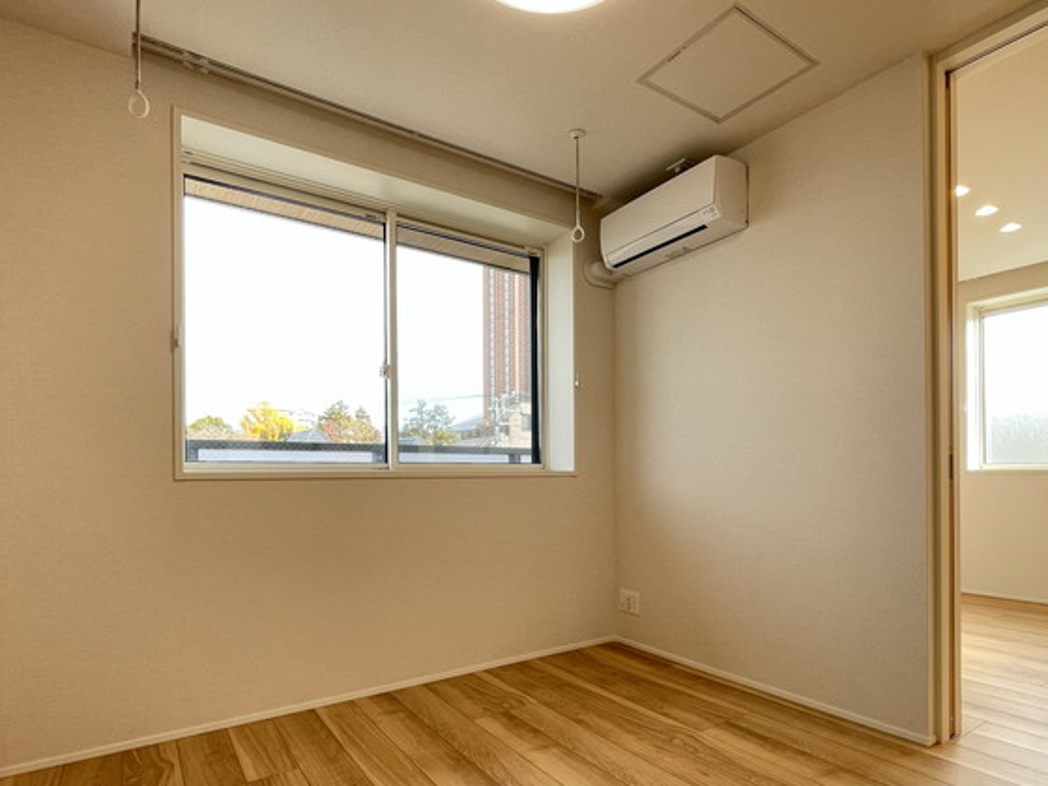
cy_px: 477
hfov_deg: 81.3
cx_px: 591
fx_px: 606
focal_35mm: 20
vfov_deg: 65.3
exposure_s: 1/99
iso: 100
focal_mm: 1.55
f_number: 2.4
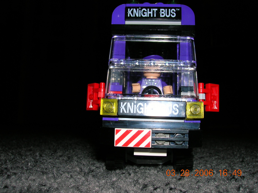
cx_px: 129
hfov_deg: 51.4
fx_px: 268
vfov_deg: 39.6
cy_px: 96
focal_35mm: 36
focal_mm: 6
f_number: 4.9
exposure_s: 1/60.1
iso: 50
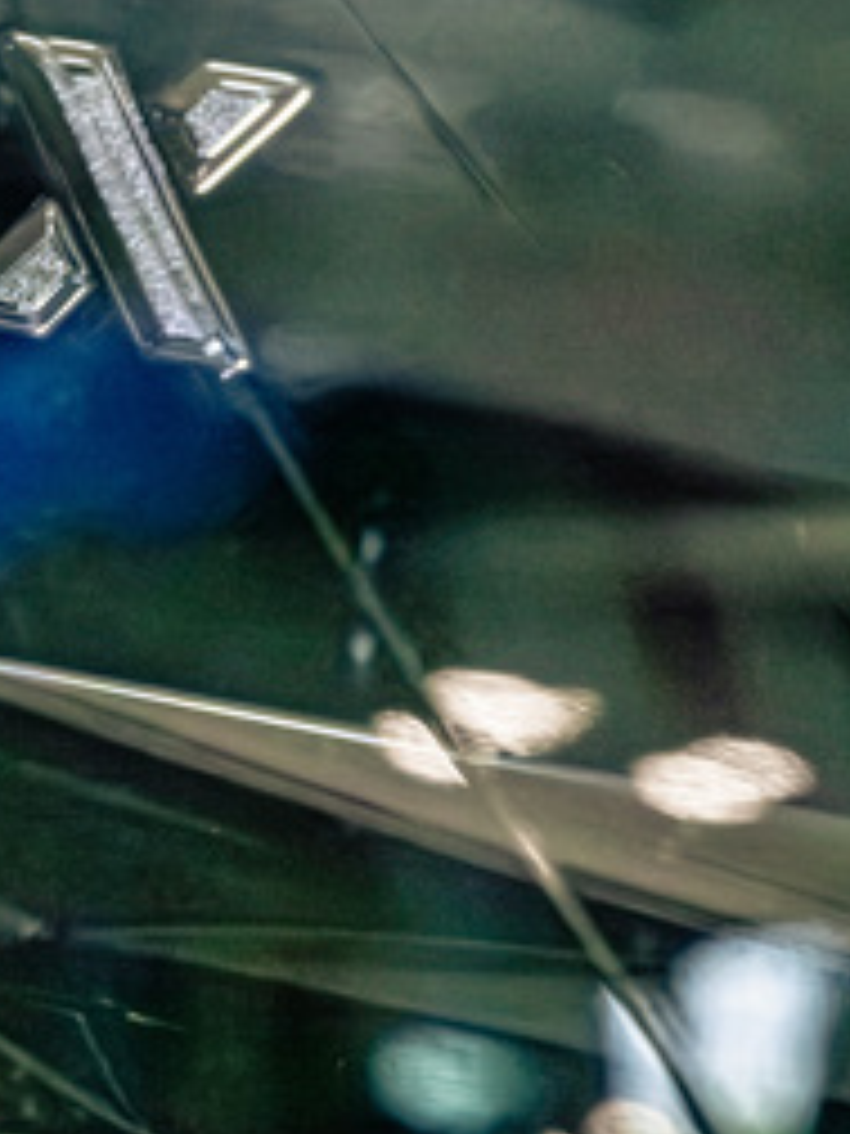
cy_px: 342
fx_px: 8676
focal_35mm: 265
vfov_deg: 7.5
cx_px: -250
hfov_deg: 5.6
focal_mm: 68
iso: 320
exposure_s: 1/200
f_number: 6.3
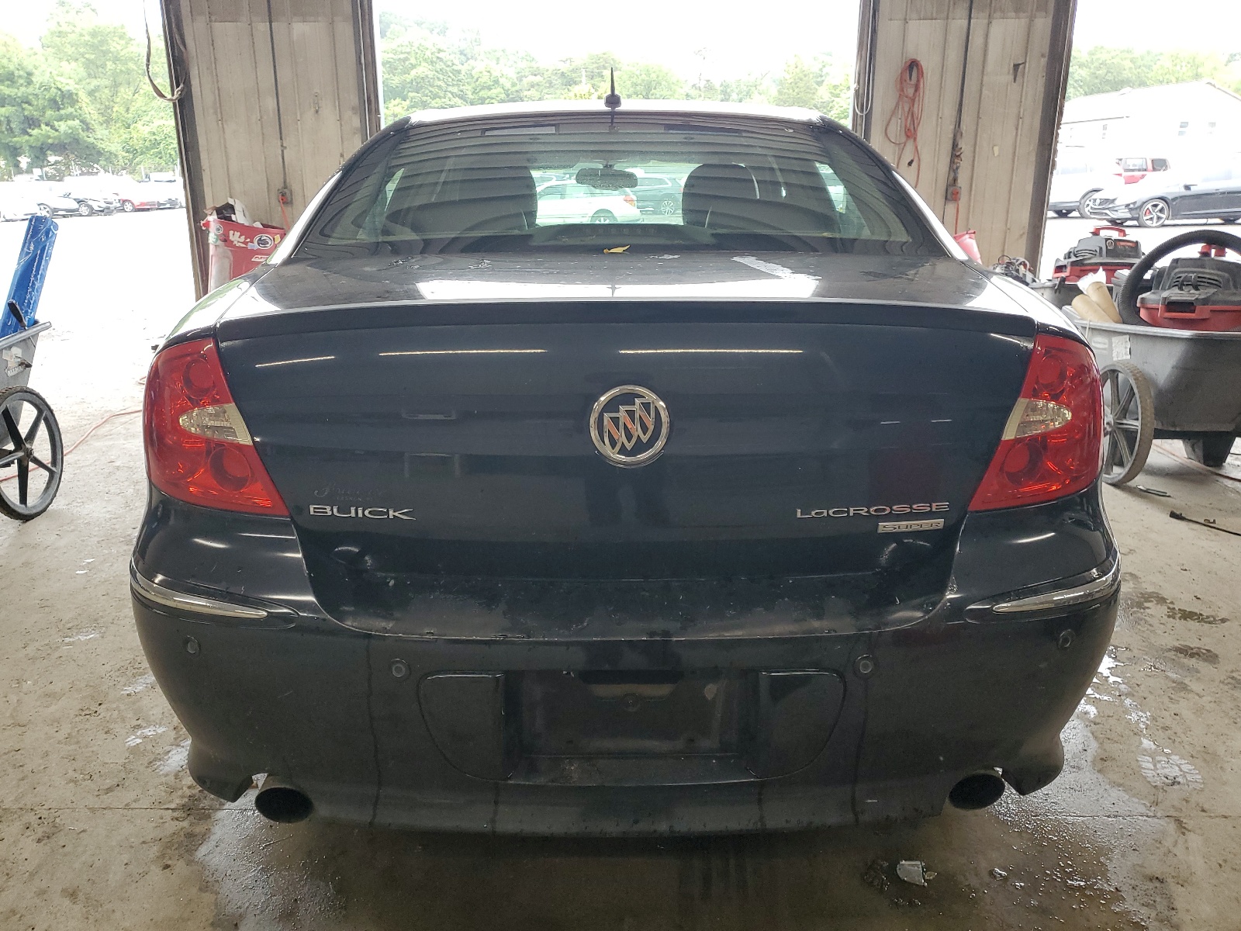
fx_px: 932
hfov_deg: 67.3
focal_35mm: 26
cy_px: 466
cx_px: 620
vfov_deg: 53.1
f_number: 1.5
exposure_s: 1/120
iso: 93
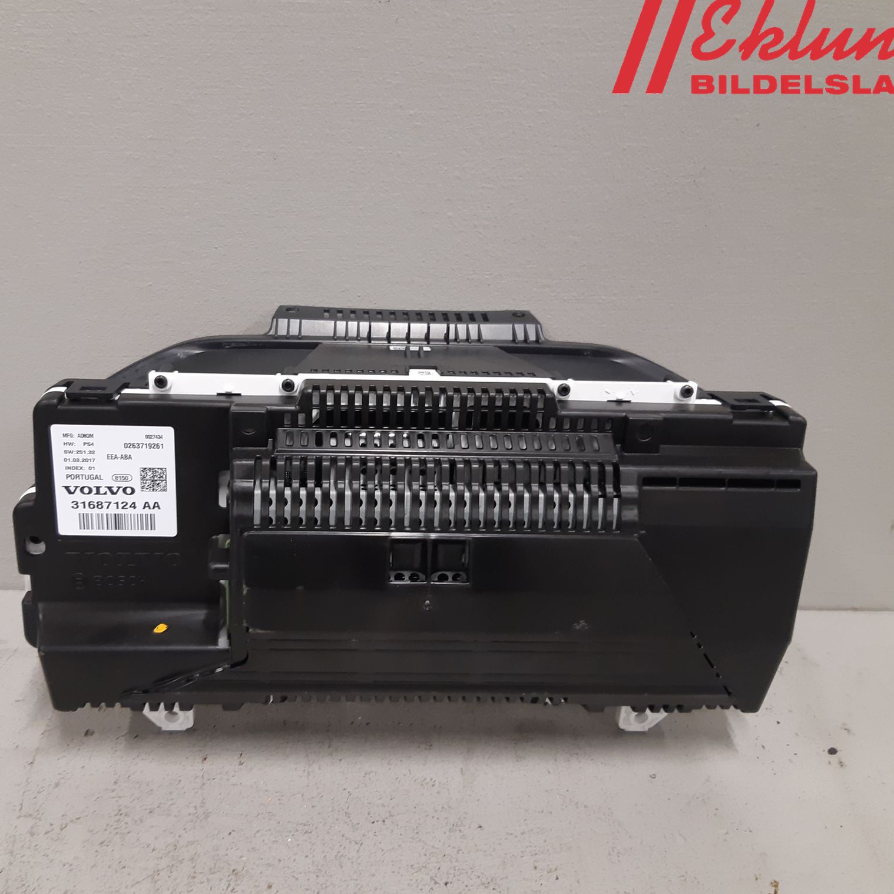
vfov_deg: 52.5
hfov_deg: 52.3
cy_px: 446
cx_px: 370
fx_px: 906
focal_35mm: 31
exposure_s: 1/50
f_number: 1.7
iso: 200
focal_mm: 3.93
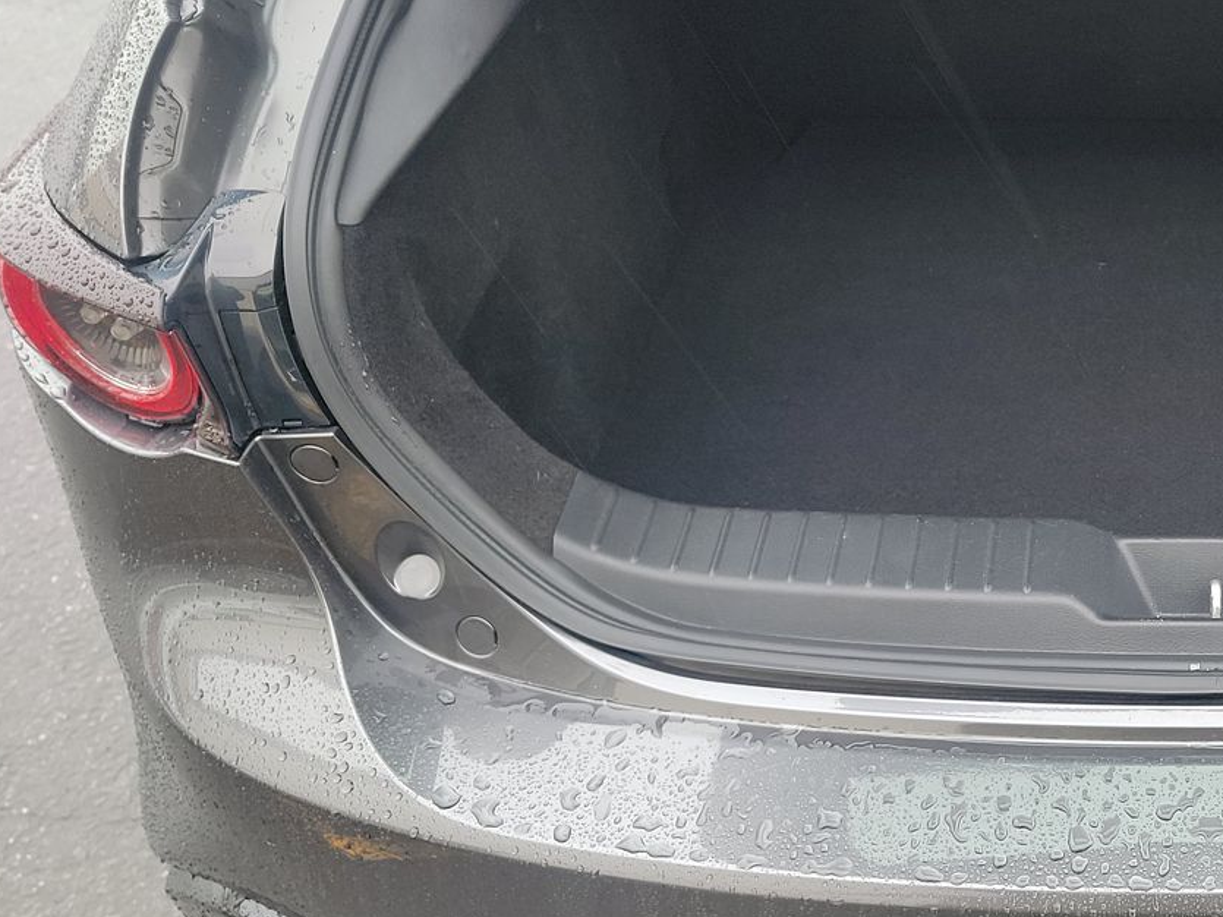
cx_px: 1151
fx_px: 1625
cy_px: 337
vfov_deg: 31.4
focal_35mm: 46
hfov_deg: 37.8
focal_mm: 6.7
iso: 79
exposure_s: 1/59
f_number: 1.8
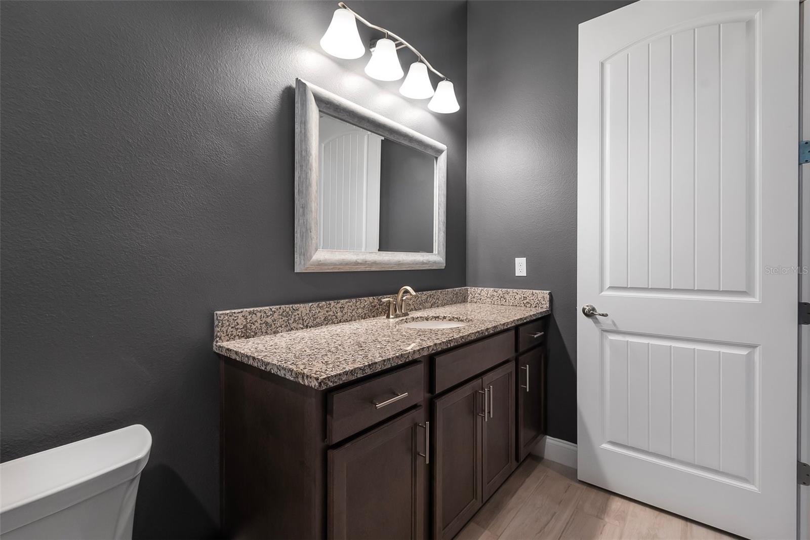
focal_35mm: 15
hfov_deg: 100.4
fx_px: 337
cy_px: 270
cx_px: 405
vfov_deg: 77.3
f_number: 9
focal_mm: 10
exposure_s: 1/4
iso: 320
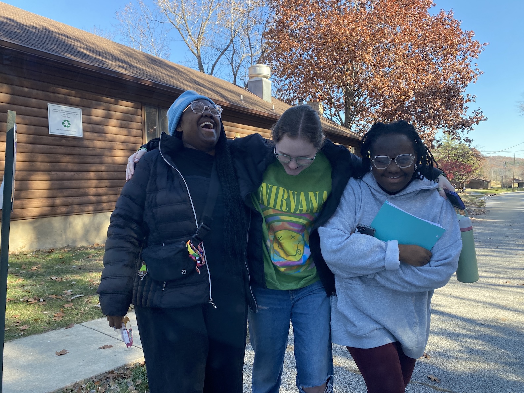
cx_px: 262
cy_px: 196
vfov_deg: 53.1
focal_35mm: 26
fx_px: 394
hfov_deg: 67.3
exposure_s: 1/546
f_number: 1.8
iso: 32
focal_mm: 4.25
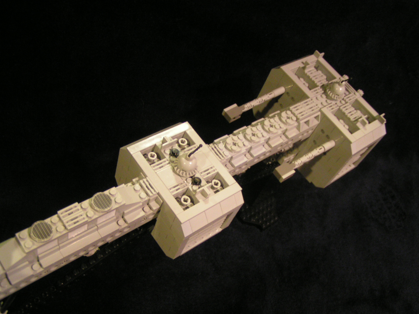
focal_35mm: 38
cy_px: 157
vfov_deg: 37.7
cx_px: 210
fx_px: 460
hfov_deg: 49.0
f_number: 2.8
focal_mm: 5.8
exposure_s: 1/6
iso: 200
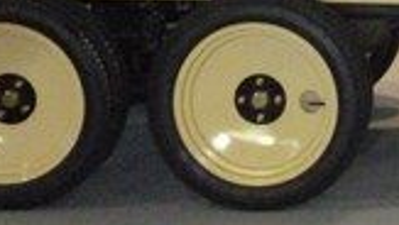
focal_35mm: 137
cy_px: -81
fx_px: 1451
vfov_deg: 8.7
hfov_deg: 15.2
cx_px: 458
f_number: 3.3
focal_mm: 5.7
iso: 1000
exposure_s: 1/60
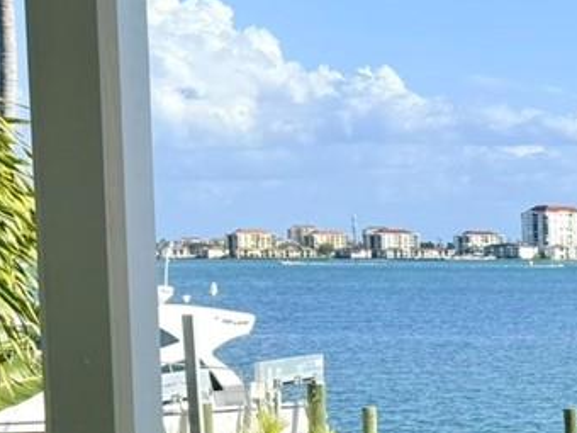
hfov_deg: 15.2
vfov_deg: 13.0
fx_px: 1884
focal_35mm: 113
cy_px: 418
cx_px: 1023
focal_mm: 6.76
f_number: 1.78
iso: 80
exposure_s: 1/3425
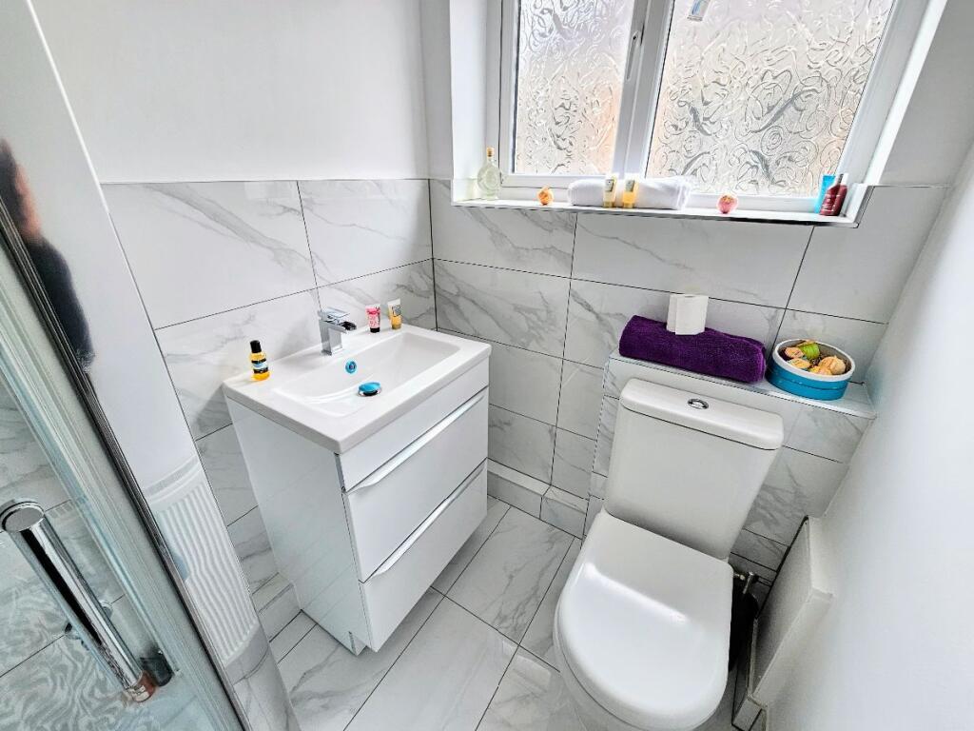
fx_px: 366
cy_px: 366
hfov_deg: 106.2
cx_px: 487
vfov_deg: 89.9
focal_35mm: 13
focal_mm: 2.2
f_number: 2.2
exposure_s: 1/100
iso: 80
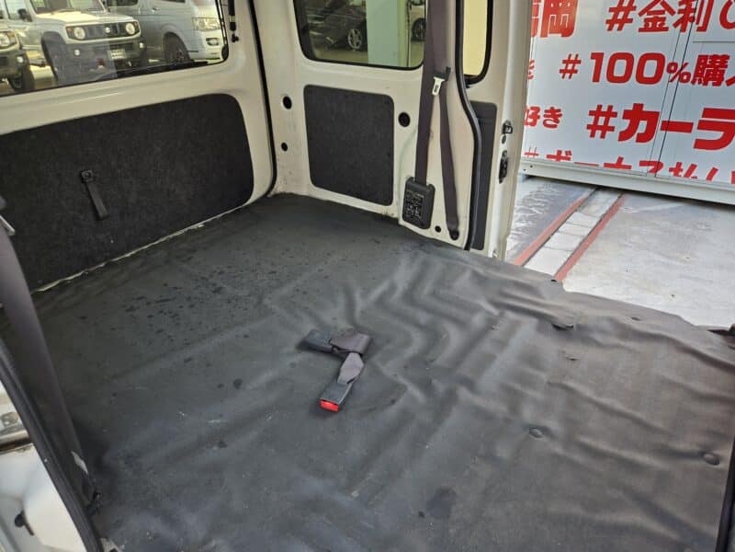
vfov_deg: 58.9
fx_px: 488
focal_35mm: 23
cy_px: 276
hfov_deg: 73.9
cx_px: 368
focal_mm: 5.4
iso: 50
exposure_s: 1/180
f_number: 1.8
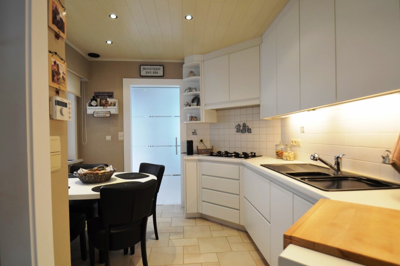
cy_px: 137
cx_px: 205
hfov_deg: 86.9
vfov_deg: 64.5
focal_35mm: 19
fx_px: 211
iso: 400
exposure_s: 1/60
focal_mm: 12
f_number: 4
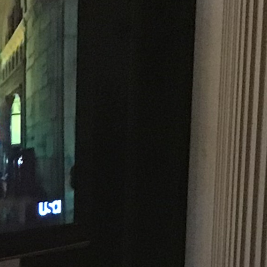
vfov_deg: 10.9
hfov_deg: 10.3
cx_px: -249
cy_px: 337
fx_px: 1370
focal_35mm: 157
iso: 250
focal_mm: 3.3
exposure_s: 1/15
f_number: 2.4
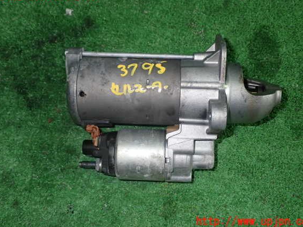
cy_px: 109
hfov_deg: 46.8
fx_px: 350
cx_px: 157
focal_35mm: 40
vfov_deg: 36.0
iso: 320
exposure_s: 1/40
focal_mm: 6.83
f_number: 8
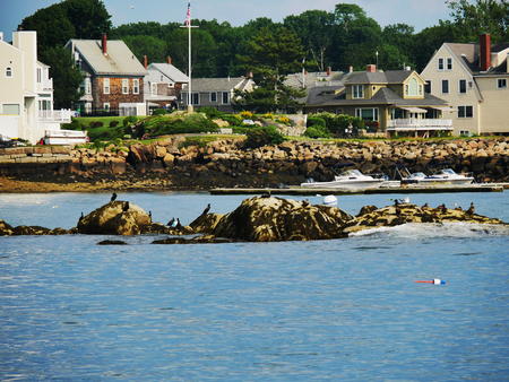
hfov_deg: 7.3
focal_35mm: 270
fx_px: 3972
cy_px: 191
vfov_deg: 5.5
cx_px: 254
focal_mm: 135
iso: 200
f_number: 6.3
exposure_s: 1/640
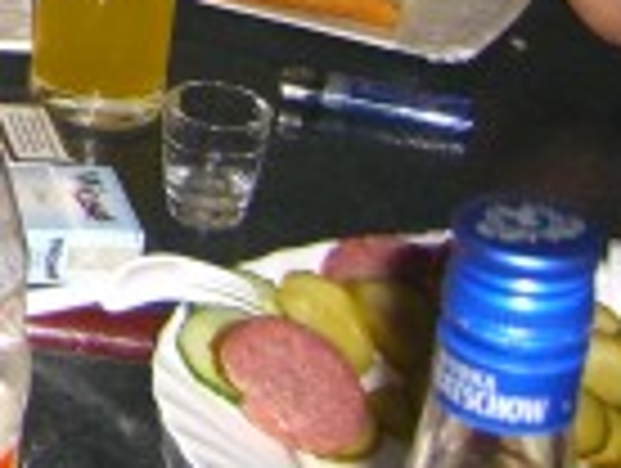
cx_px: -598
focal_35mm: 165
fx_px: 2965
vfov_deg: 8.5
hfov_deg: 10.9
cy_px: -495
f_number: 2.8
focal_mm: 7.9
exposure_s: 1/60
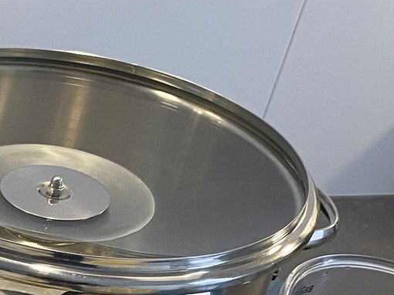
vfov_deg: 13.9
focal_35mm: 102
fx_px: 1160
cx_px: -290
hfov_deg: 16.5
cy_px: 386
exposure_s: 1/66
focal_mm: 4.25
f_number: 1.8
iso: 125
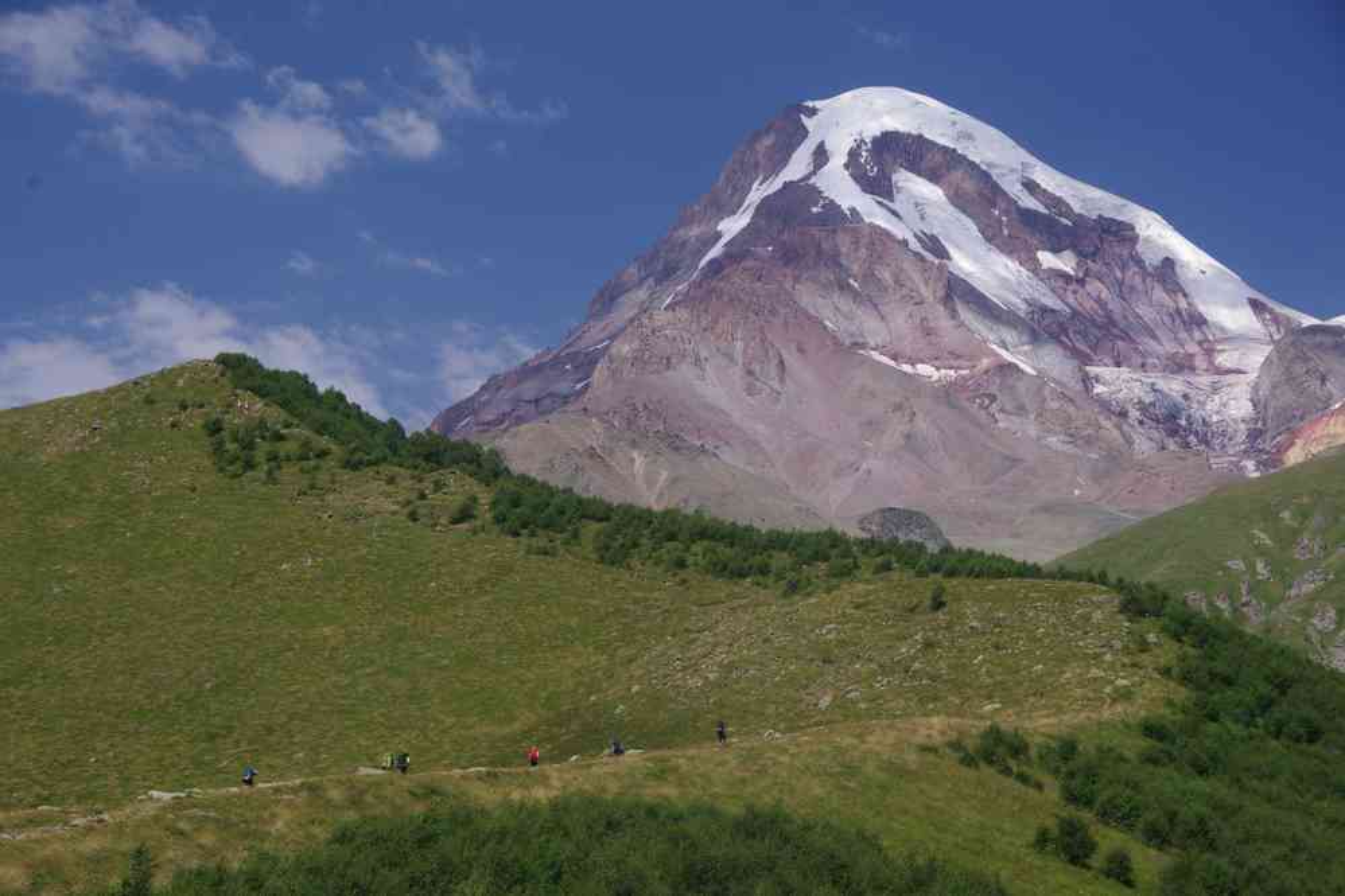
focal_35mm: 98
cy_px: 448
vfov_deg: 14.0
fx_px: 3642
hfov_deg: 20.9
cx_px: 672
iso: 200
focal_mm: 65
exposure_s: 1/100
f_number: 11
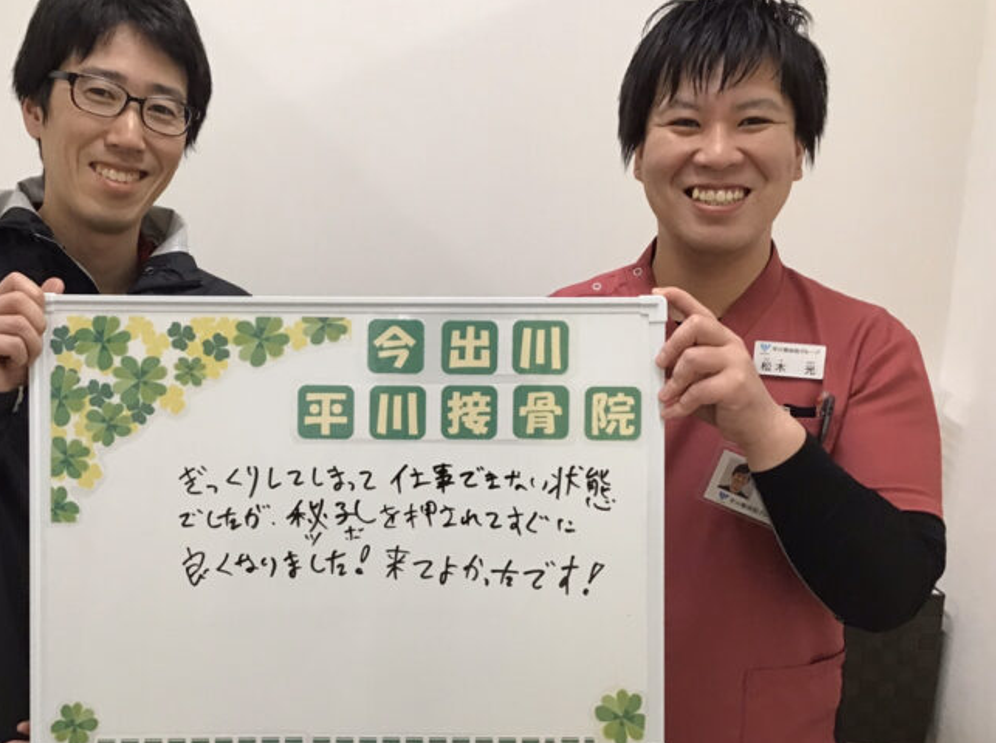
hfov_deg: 50.0
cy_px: 377
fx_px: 1063
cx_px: 414
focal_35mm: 37
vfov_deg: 38.6
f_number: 2.4
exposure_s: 1/30
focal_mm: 3.3
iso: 80
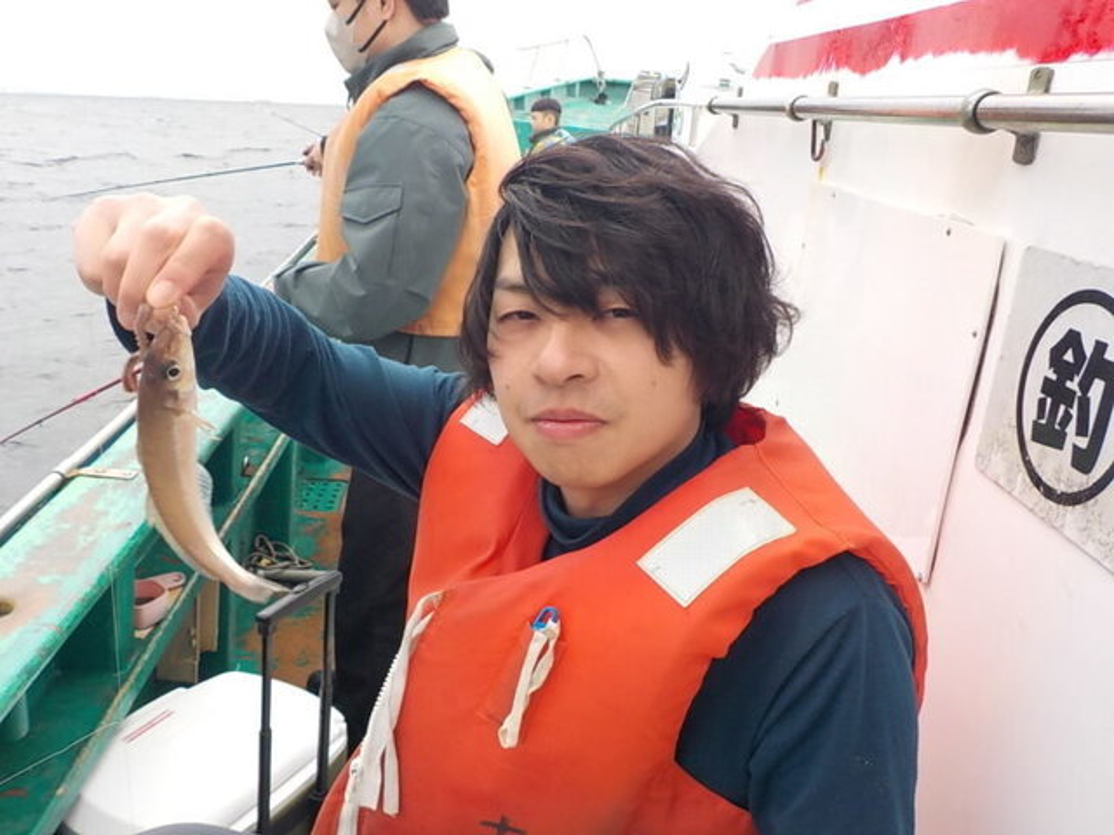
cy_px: 418
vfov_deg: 46.8
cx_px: 557
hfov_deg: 60.0
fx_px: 965
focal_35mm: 30
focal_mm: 4.1
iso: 125
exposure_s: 1/125
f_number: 3.3
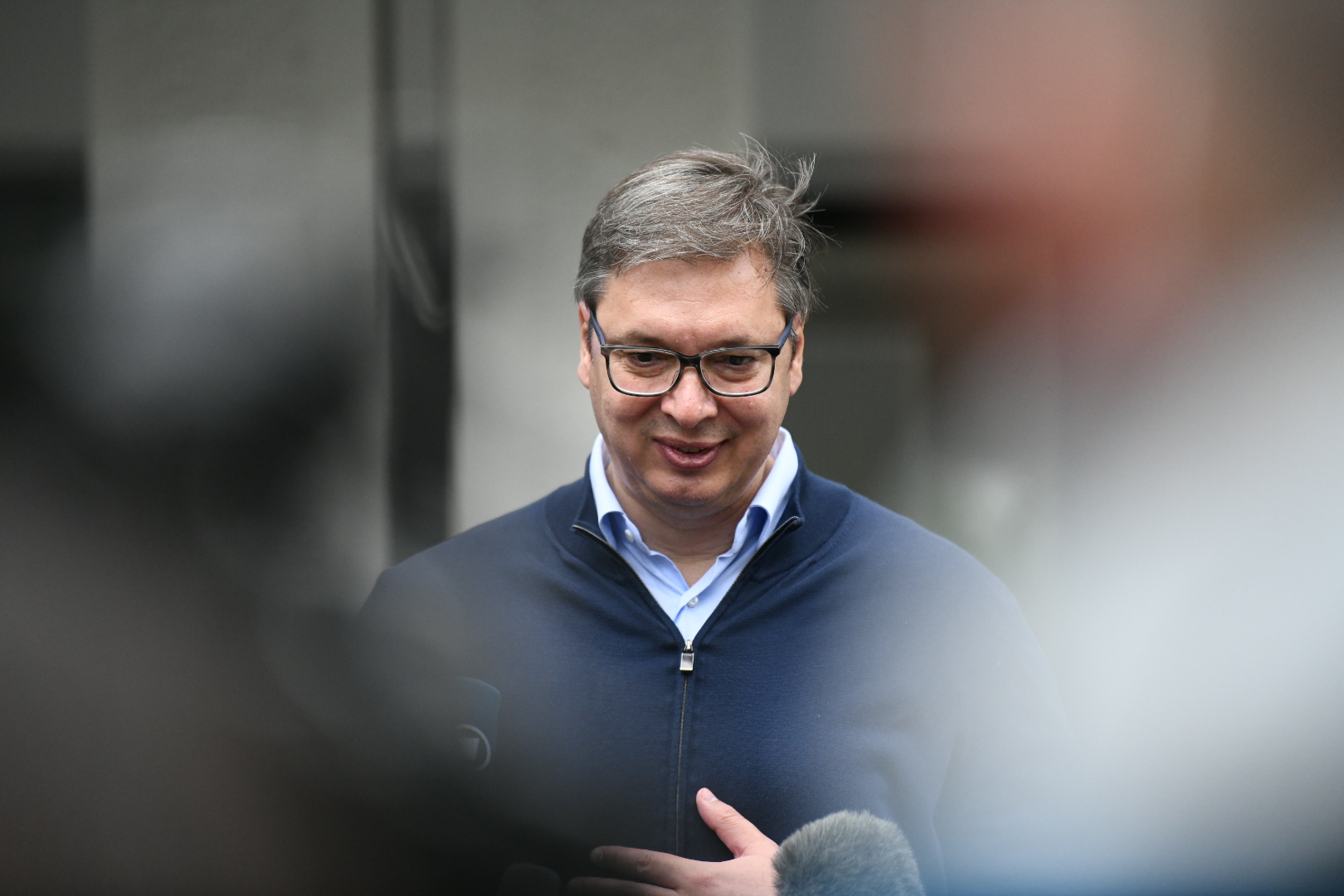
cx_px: 672
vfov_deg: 6.9
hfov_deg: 10.3
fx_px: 7466
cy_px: 448
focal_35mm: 200
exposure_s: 1/8000
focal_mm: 200
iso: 2500
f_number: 2.8
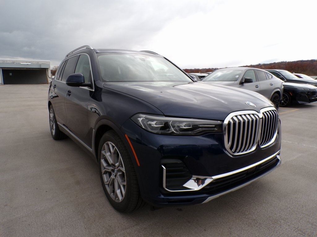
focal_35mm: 24
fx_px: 220
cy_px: 118
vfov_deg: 56.8
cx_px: 158
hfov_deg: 71.6
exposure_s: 1/160
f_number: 4.4
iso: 100
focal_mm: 4.3
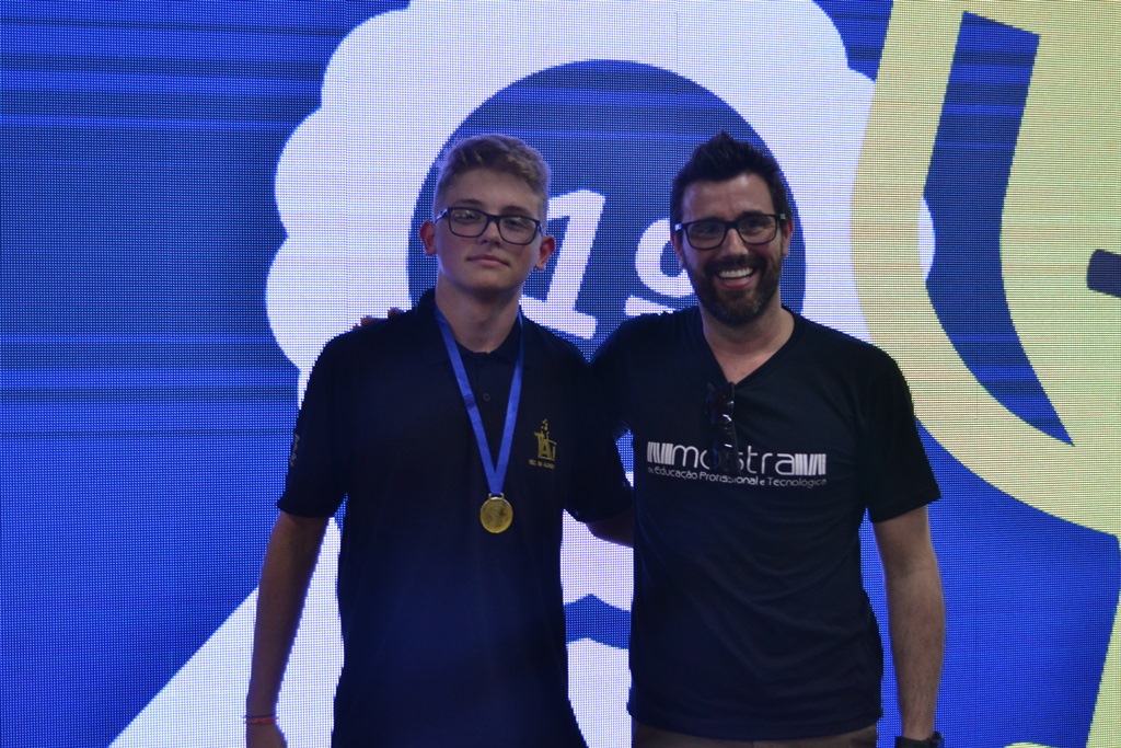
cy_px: 374
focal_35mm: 51
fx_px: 1588
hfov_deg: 38.9
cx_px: 560
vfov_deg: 26.5
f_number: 5
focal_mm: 34
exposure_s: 1/60
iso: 800
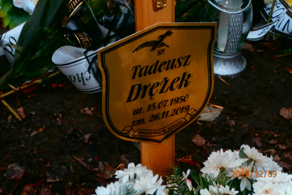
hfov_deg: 22.6
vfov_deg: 15.2
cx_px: 147
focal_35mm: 90
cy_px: 87
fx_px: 730
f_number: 5
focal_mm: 15.16
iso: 200
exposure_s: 1/40
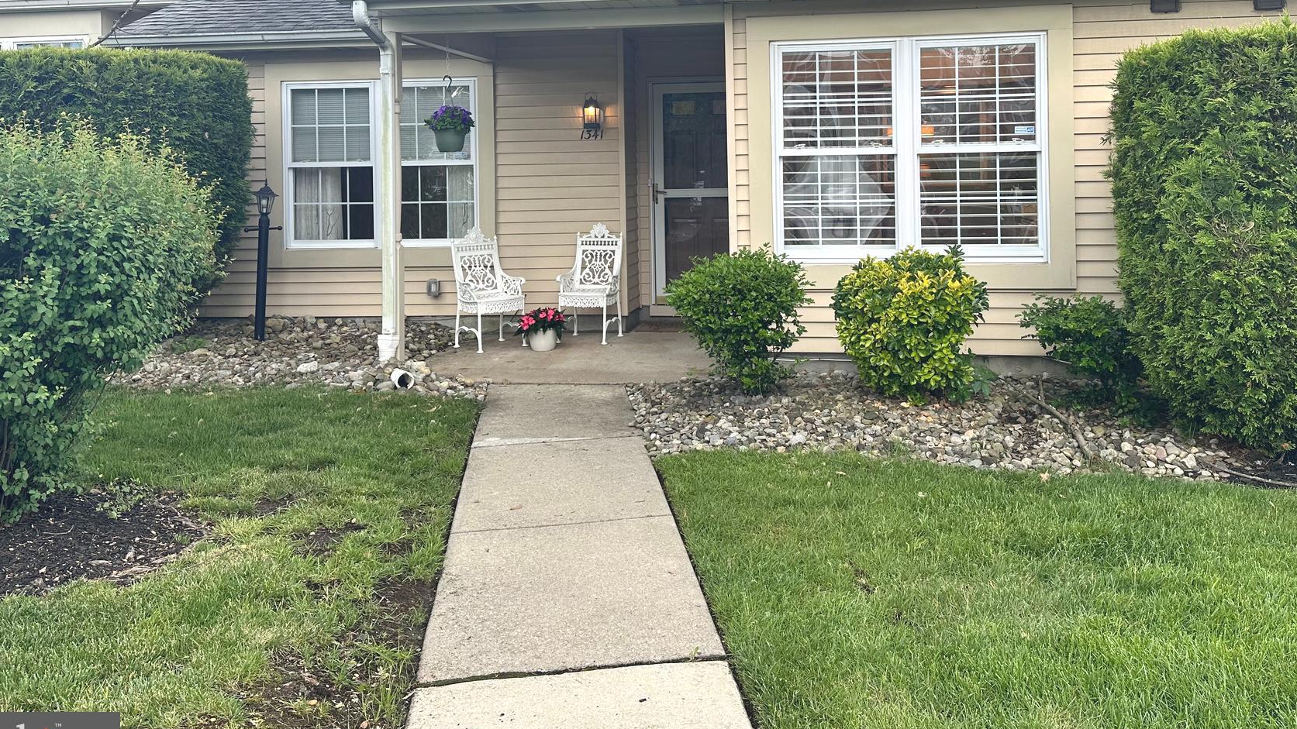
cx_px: 720
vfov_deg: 35.8
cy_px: 181
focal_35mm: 32
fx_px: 1101
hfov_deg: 60.9
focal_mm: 6.86
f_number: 1.78
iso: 64
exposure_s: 1/143
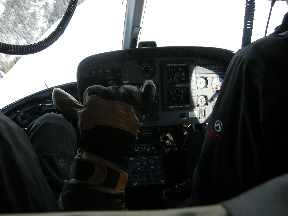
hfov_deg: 52.6
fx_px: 291
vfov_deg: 40.7
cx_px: 144
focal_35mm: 35
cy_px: 108
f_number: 3.4
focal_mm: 7.5
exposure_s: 1/217
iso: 64
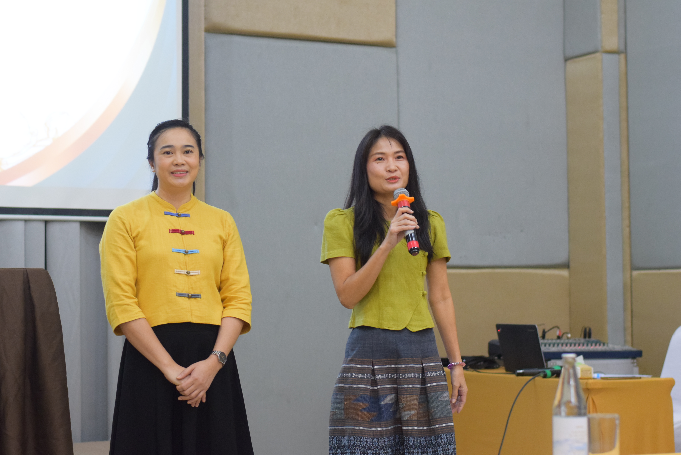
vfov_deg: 18.2
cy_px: 228
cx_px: 340
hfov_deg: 27.0
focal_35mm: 75
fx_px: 1419
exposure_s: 1/60
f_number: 3.2
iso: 2000
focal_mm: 50
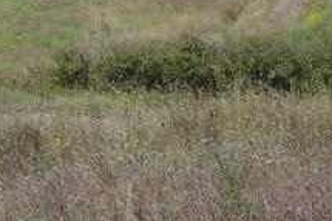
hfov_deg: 9.8
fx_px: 1926
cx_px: -19
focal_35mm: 209
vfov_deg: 6.5
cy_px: -35
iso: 125
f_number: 8
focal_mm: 60
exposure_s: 1/250
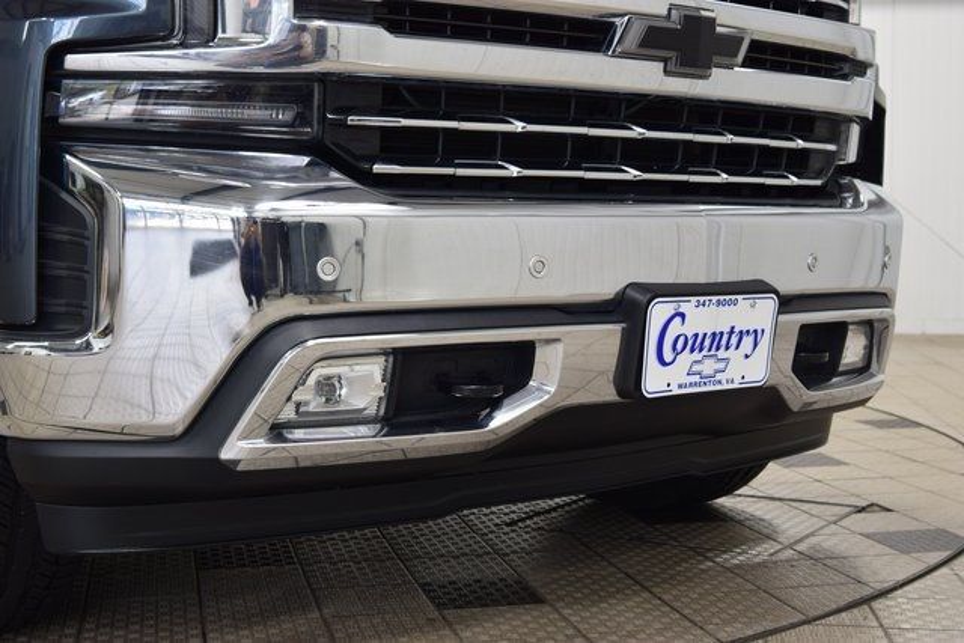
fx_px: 1446
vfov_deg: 25.1
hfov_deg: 36.9
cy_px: 322
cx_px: 482
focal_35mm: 54
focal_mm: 36
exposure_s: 1/15
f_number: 6.3
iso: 400
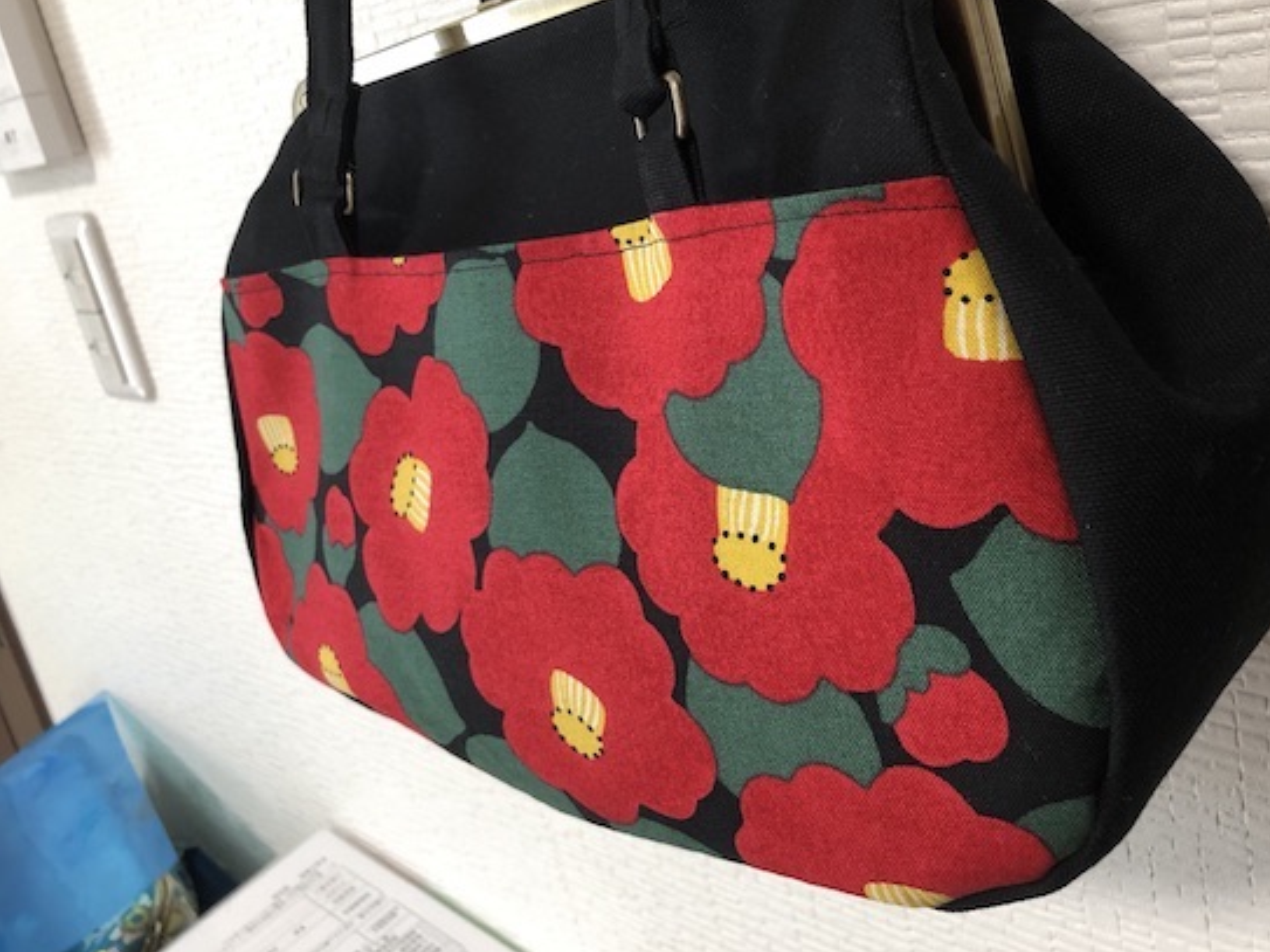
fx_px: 1210
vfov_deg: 42.8
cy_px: 398
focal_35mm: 33
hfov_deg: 55.1
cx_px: 746
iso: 40
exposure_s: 1/17
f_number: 1.8
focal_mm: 3.99
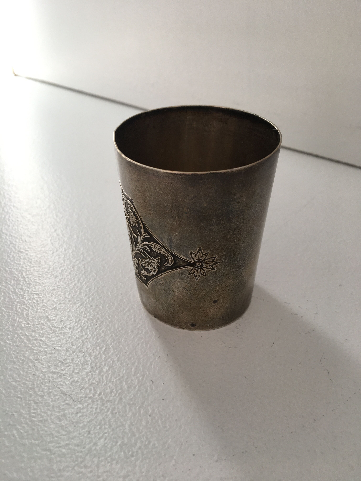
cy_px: 240
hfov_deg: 48.2
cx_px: 180
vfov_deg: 61.7
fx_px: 403
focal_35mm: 29
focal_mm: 4.15
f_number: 2.2
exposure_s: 1/50
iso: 32
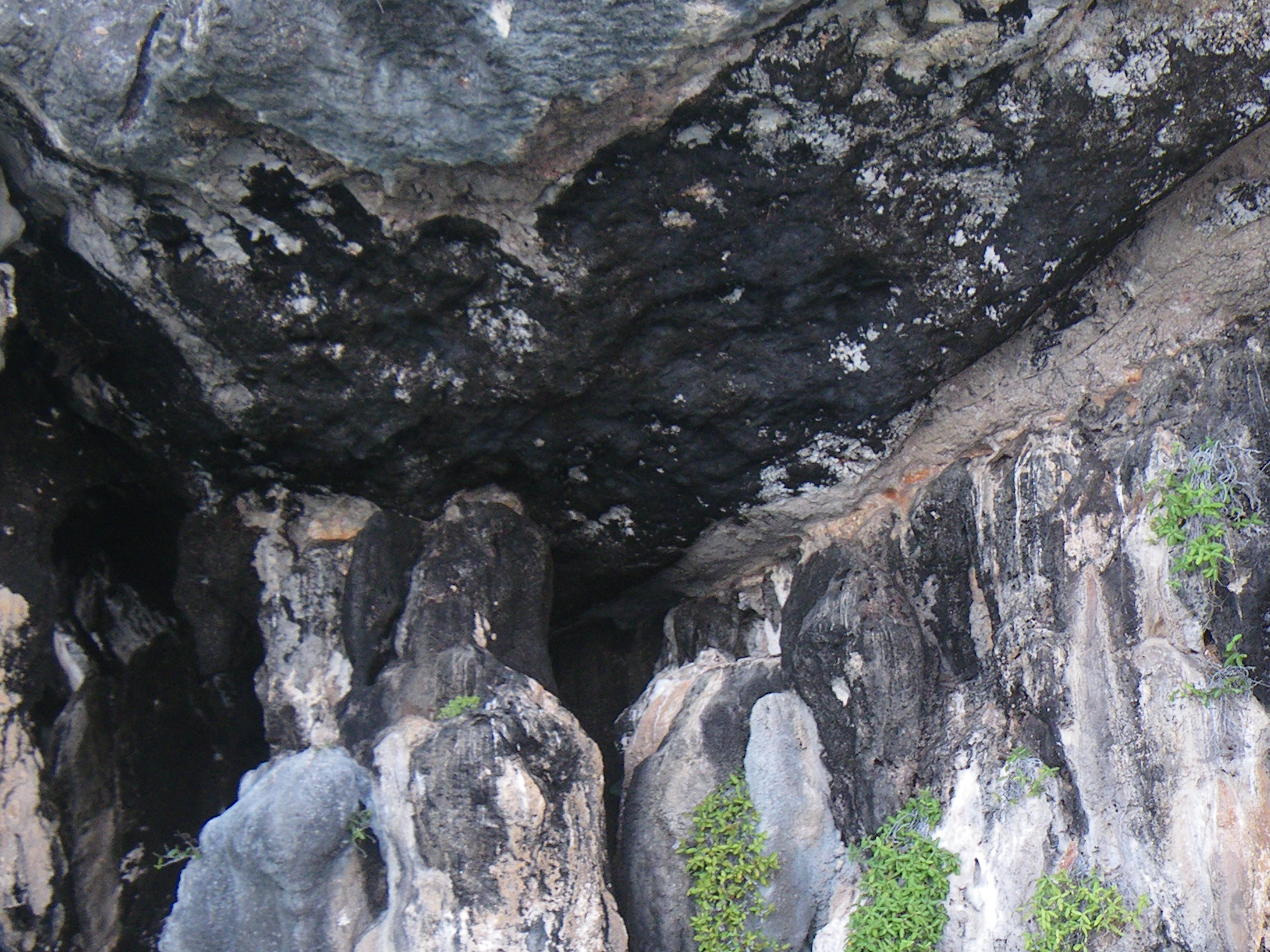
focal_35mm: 56
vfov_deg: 25.8
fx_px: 2055
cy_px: 721
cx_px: 875
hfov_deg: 34.0
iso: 80
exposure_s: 1/50
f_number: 3.5
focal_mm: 5
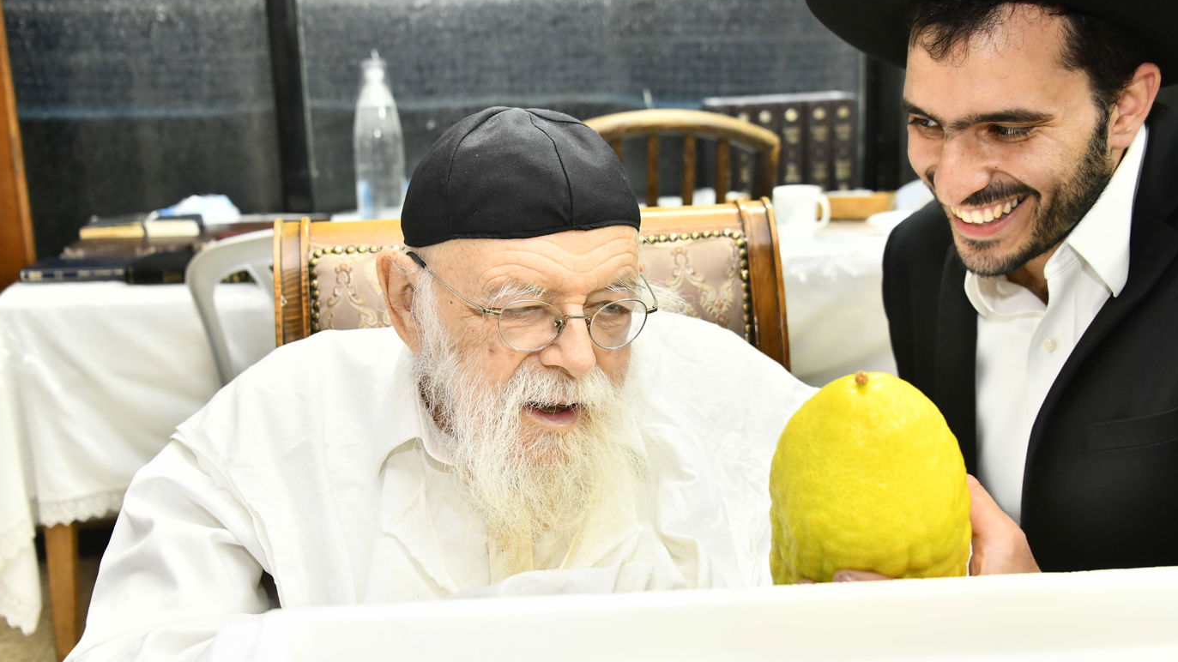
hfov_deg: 43.7
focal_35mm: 47
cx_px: 587
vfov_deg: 25.4
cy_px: 307
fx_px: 1468
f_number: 5.6
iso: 1250
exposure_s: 1/125
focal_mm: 44
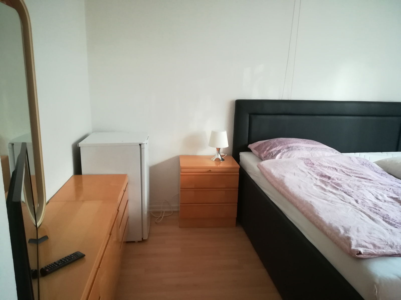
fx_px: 301
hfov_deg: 67.3
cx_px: 200
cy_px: 150
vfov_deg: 53.1
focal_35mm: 26
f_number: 2.2
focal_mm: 3.83
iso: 500
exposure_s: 1/25
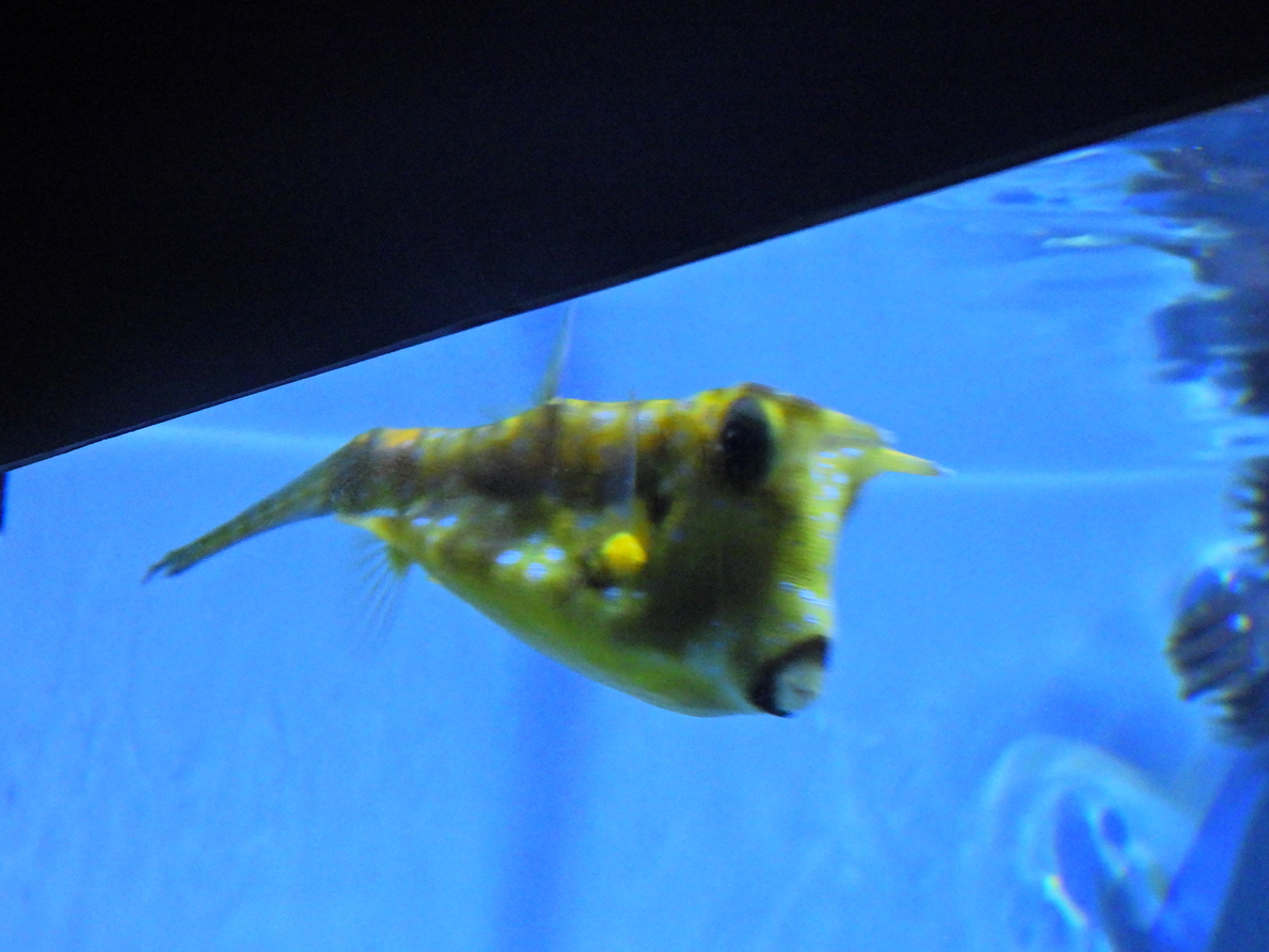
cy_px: 510
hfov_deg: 17.4
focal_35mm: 113
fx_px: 4143
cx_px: 657
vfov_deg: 13.1
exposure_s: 1/30
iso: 1000
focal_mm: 18.7
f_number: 4
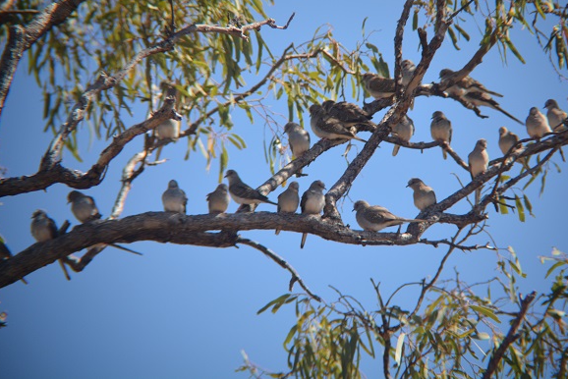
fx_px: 6140
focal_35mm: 389
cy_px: 135
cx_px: 330
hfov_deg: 5.3
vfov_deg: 3.5
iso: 400
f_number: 5.6
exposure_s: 1/1000
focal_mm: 200
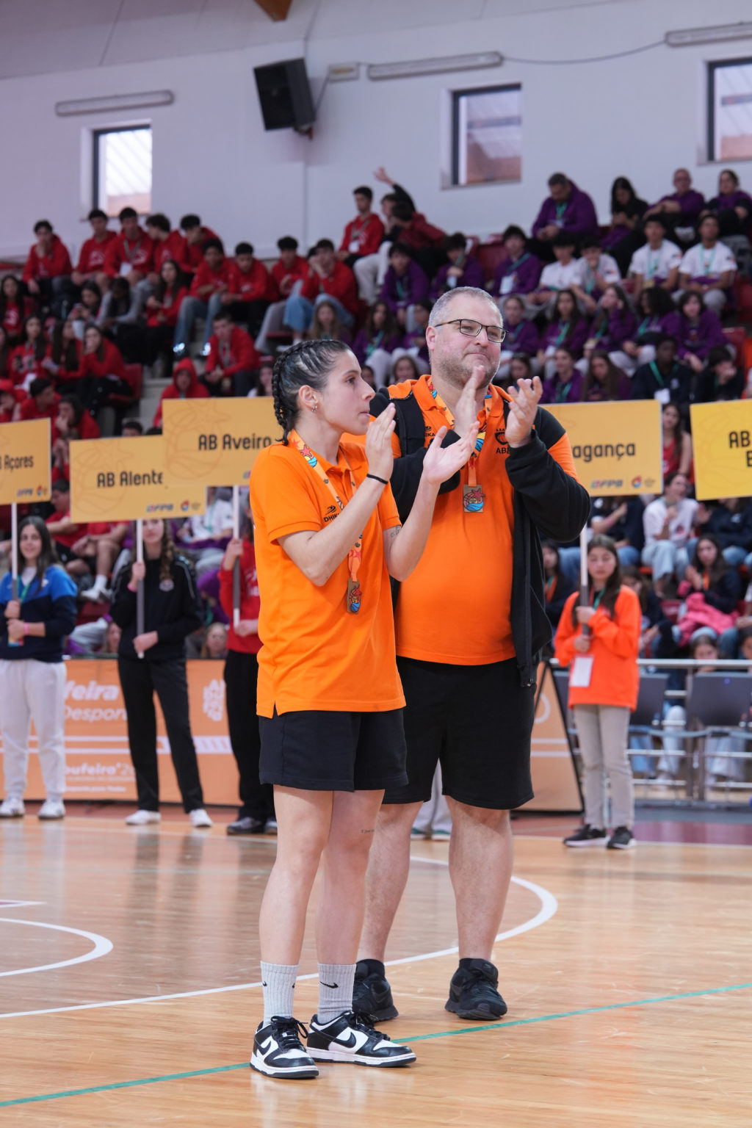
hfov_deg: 12.8
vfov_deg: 19.1
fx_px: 3352
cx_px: 376
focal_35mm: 107
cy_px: 564
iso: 1600
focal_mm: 107
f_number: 6.3
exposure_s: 1/250
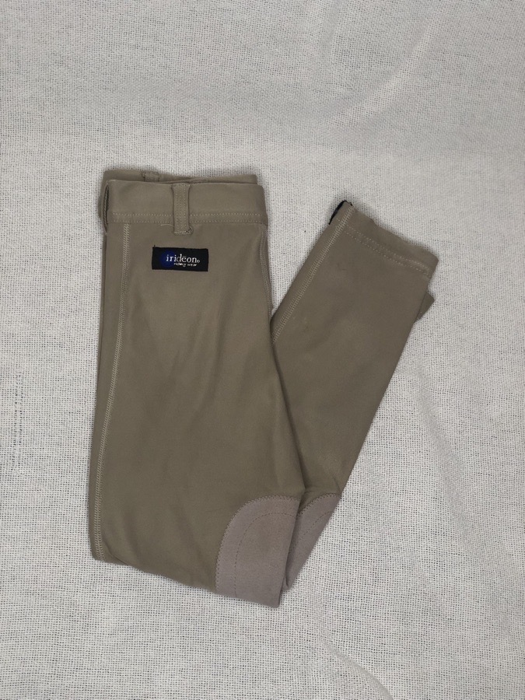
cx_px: 262
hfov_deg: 28.0
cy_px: 350
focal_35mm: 52
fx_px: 1052
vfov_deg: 36.8
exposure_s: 1/60
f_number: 2.4
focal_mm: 6
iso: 64
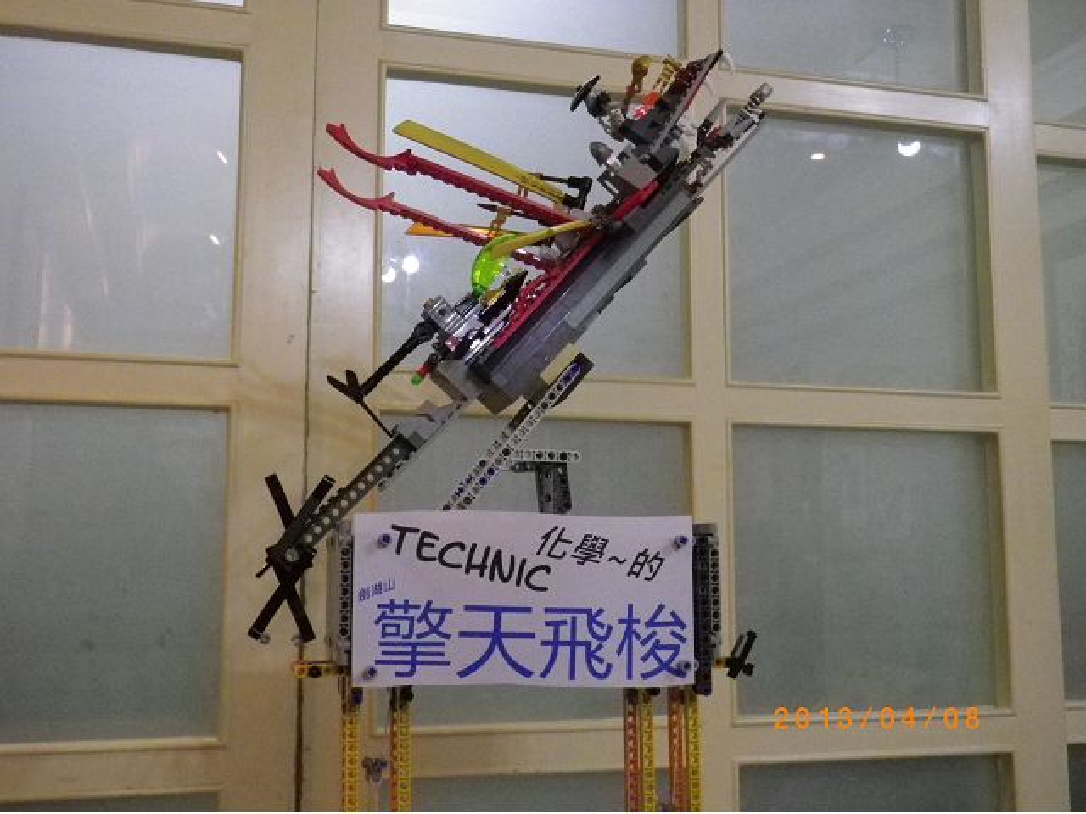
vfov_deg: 35.1
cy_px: 407
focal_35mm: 41
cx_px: 543
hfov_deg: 45.8
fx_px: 1286
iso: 800
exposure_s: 1/50
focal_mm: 7.3
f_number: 3.9
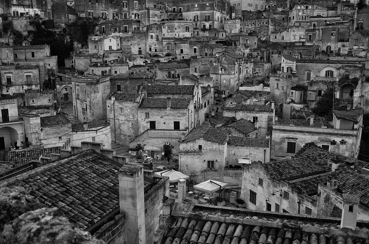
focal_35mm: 36
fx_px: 368
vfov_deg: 36.7
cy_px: 122
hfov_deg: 53.2
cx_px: 184
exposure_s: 1/50
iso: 100
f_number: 2.8
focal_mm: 24
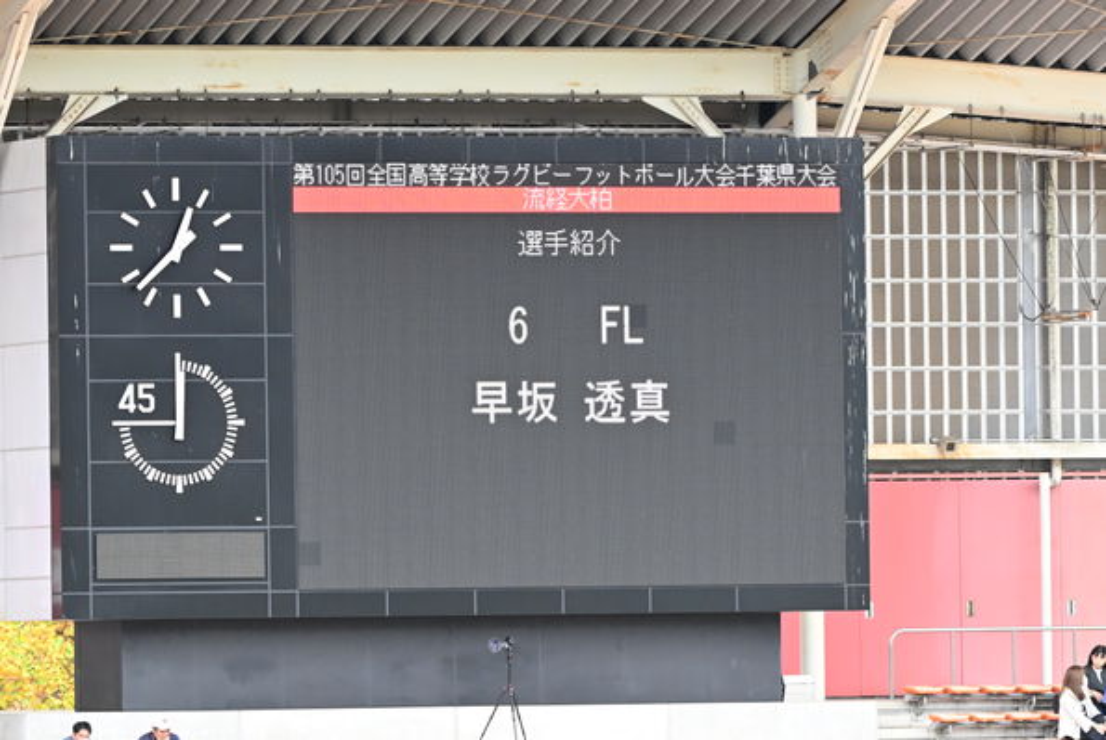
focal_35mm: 390
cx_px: 553
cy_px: 370
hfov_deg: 5.3
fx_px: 11993
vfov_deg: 3.5
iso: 4000
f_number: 5.6
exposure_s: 1/1250
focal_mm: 260
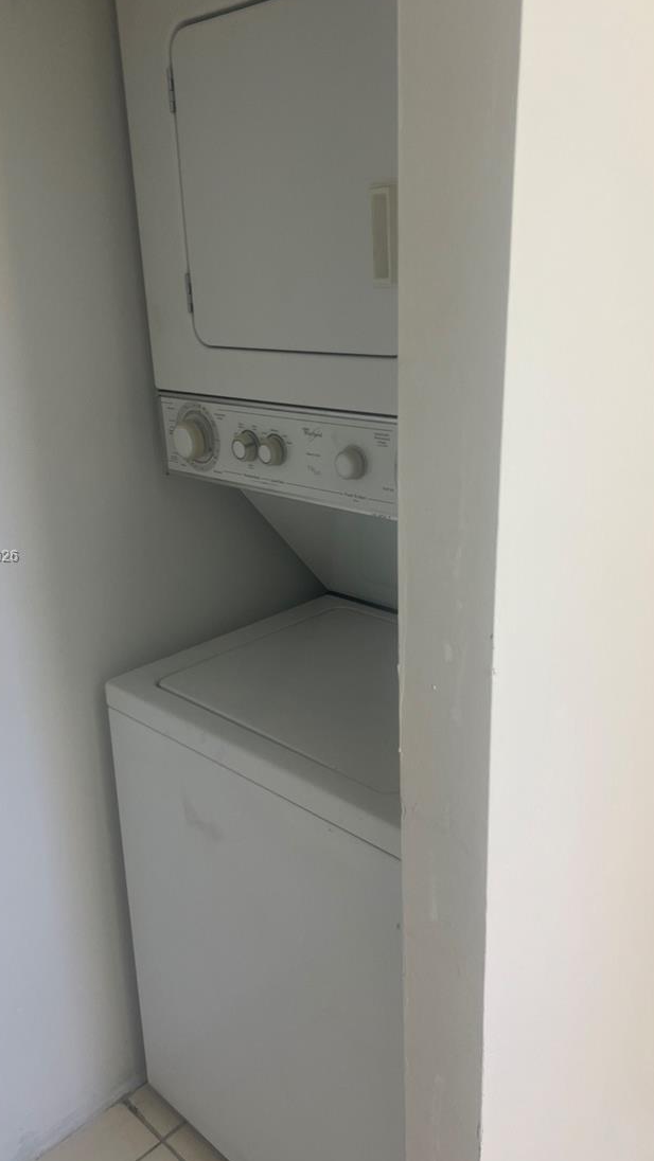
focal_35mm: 31
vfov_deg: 62.6
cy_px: 557
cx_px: 299
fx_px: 955
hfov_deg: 37.8
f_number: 1.5
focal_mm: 5.7
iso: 64
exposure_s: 1/60
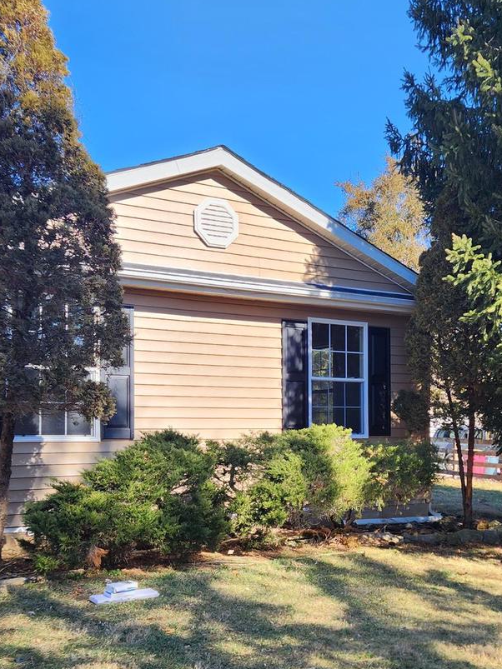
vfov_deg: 42.4
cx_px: 371
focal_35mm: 44
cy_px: 444
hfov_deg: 32.3
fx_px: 851
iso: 20
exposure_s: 1/401
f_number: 1.8
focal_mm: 5.4
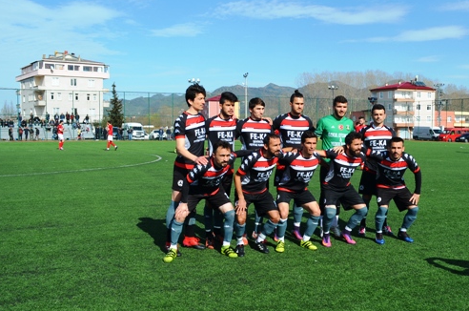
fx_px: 507
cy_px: 165
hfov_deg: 49.4
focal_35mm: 39
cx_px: 276
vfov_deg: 34.1
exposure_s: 1/250
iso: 100
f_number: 8
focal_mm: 20
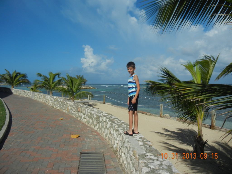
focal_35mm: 30
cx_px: 116
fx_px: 201
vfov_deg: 46.8
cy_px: 87
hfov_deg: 60.0
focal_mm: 5.4
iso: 160
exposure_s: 1/997
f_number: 7
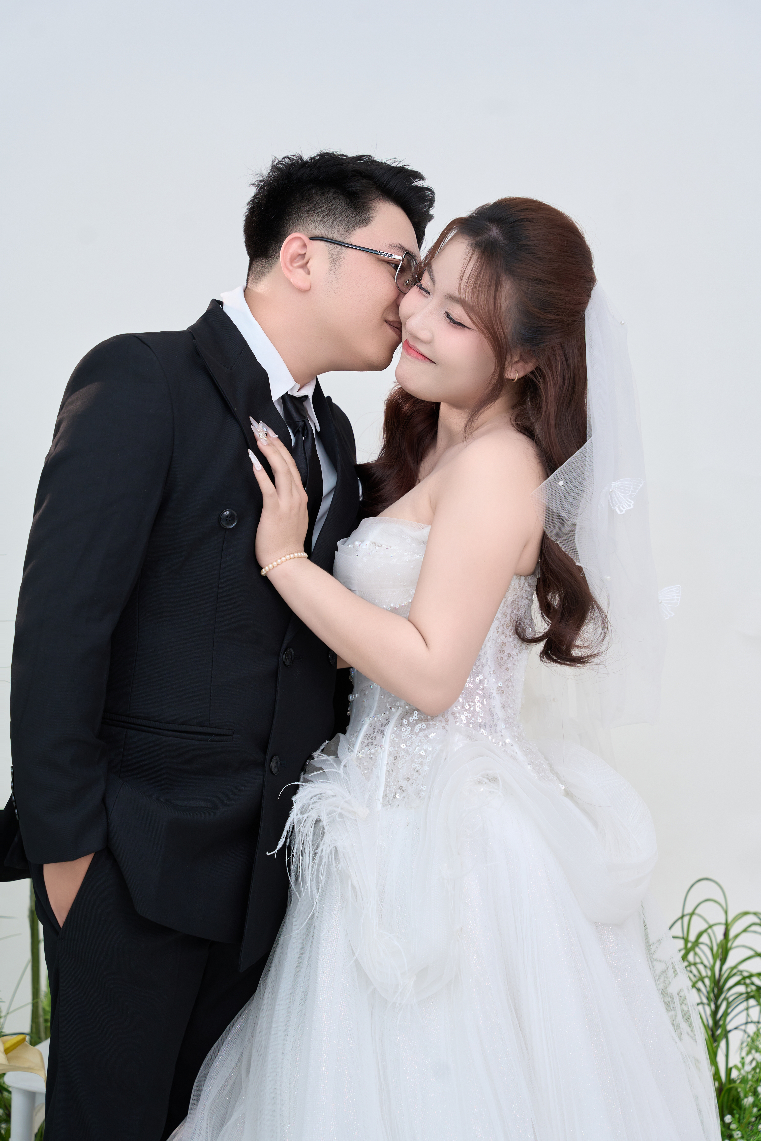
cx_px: 380
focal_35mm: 70
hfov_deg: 19.5
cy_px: 570
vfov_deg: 28.8
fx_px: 2220
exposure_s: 1/250
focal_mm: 70
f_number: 5
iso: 400
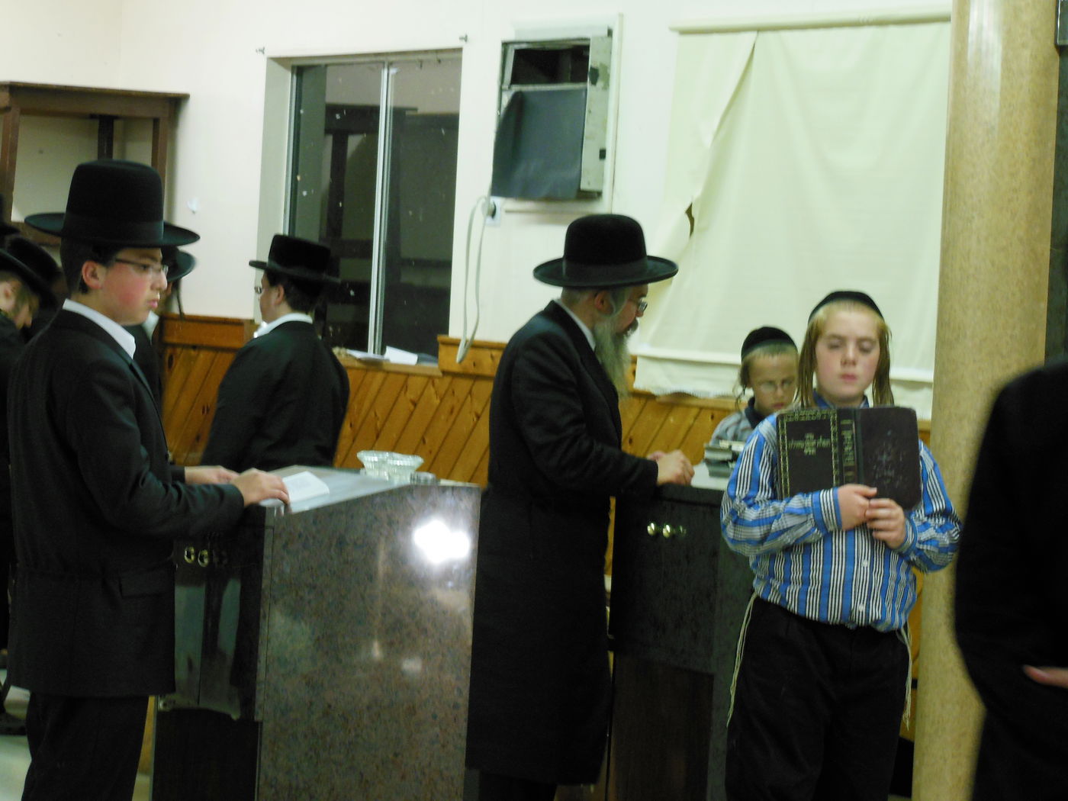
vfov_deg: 10.4
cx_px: 534
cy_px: 400
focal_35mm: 143
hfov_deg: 13.8
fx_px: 4412
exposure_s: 1/10
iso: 400
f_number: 5.8
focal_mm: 25.5
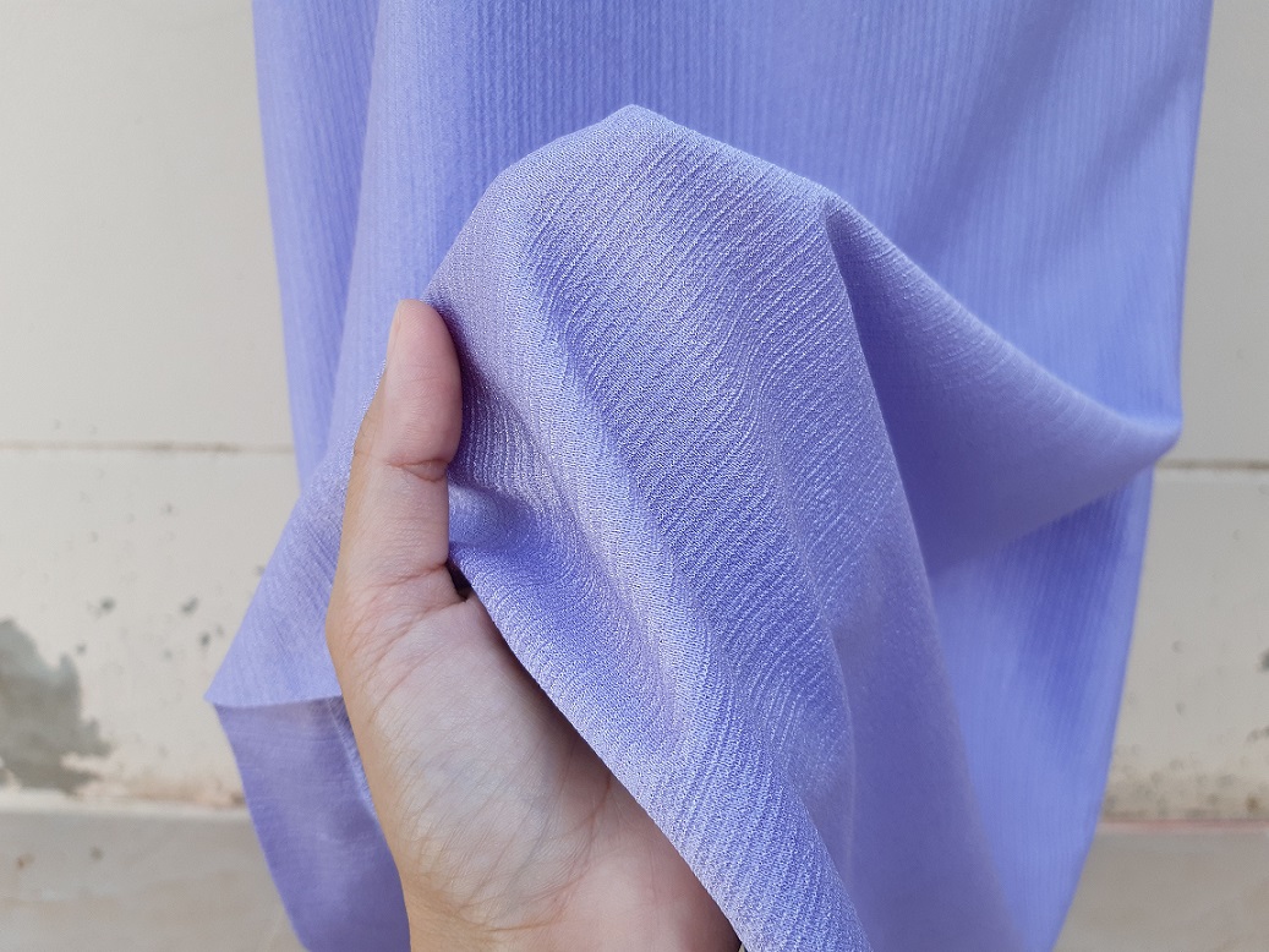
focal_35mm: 26
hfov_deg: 67.3
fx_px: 953
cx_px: 634
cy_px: 476
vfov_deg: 53.1
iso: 100
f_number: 1.7
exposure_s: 1/238
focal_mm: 3.92
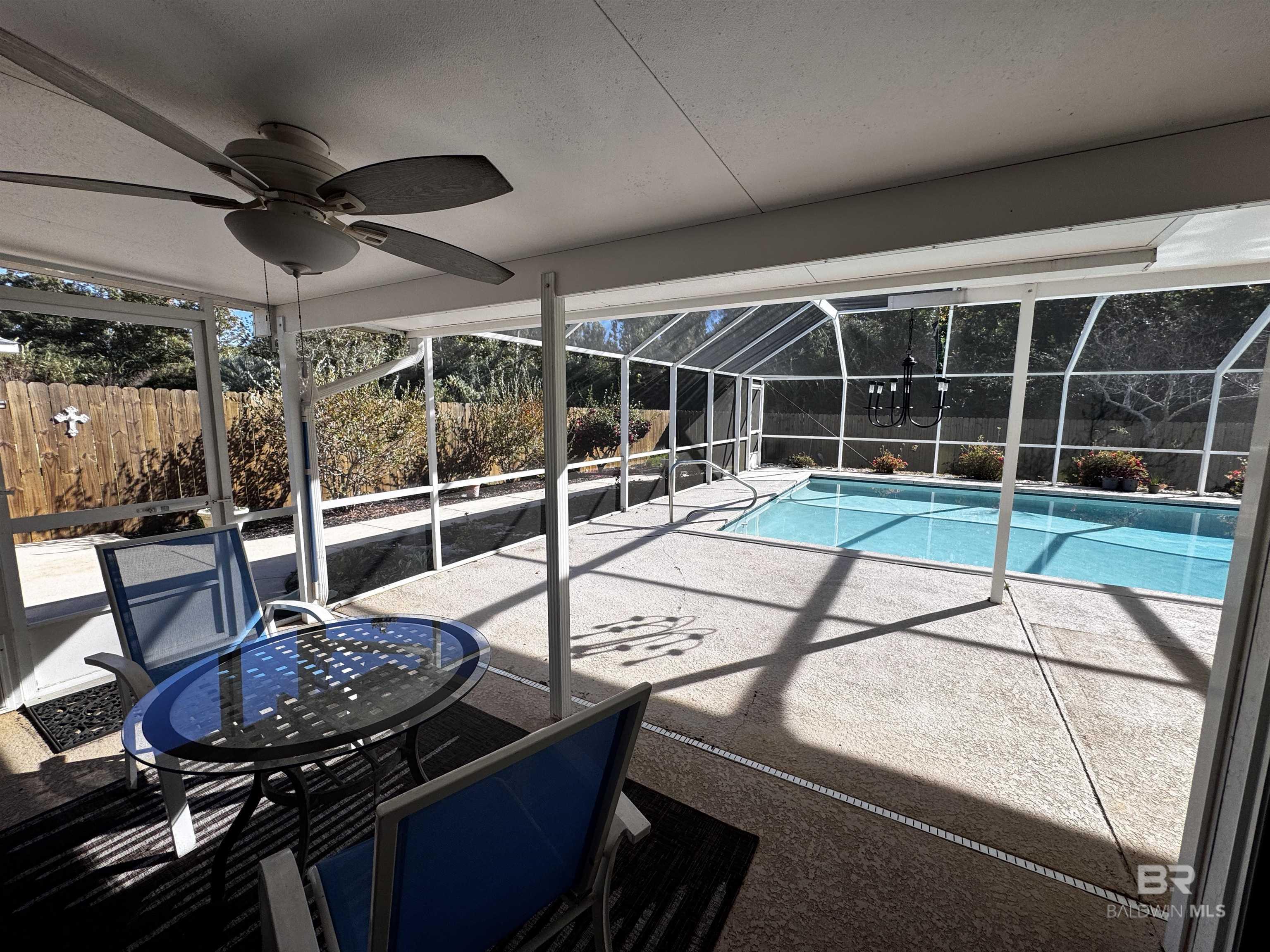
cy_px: 476
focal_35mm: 14
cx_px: 635
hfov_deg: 102.1
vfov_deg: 85.7
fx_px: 514
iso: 40
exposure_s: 1/561
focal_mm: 2.22
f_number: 2.2
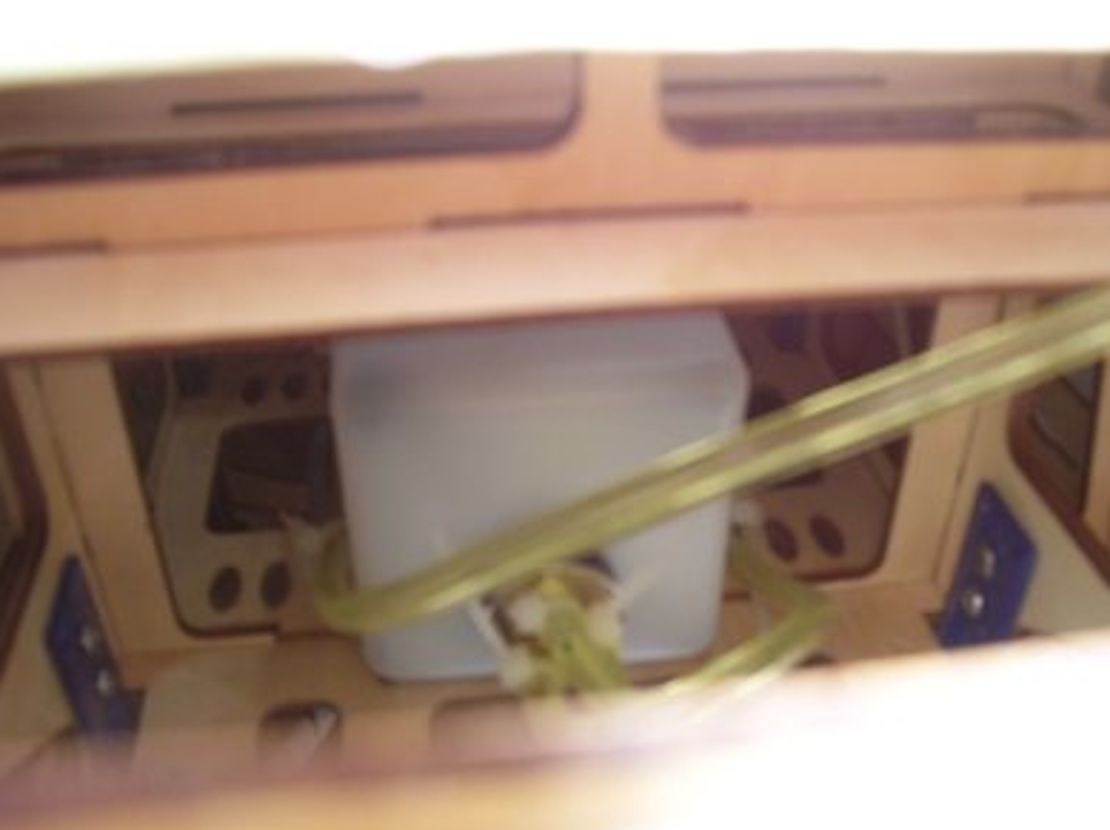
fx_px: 1121
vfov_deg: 40.6
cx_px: 565
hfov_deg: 52.7
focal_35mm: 35
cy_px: 425
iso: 125
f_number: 2.7
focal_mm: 5.6
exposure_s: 1/60
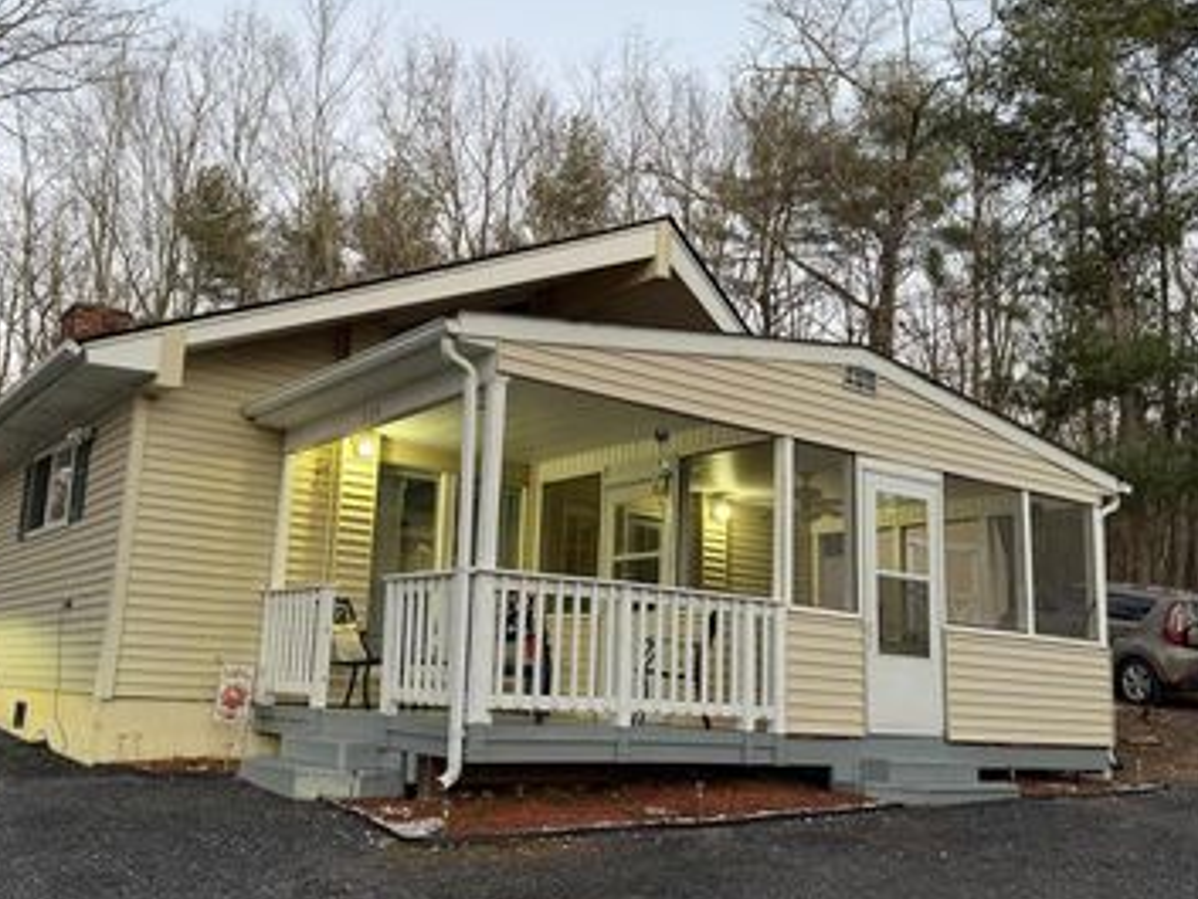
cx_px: 529
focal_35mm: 34
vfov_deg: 41.8
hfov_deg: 53.8
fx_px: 1177
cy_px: 456
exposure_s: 1/60
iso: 160
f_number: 1.78
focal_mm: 6.76
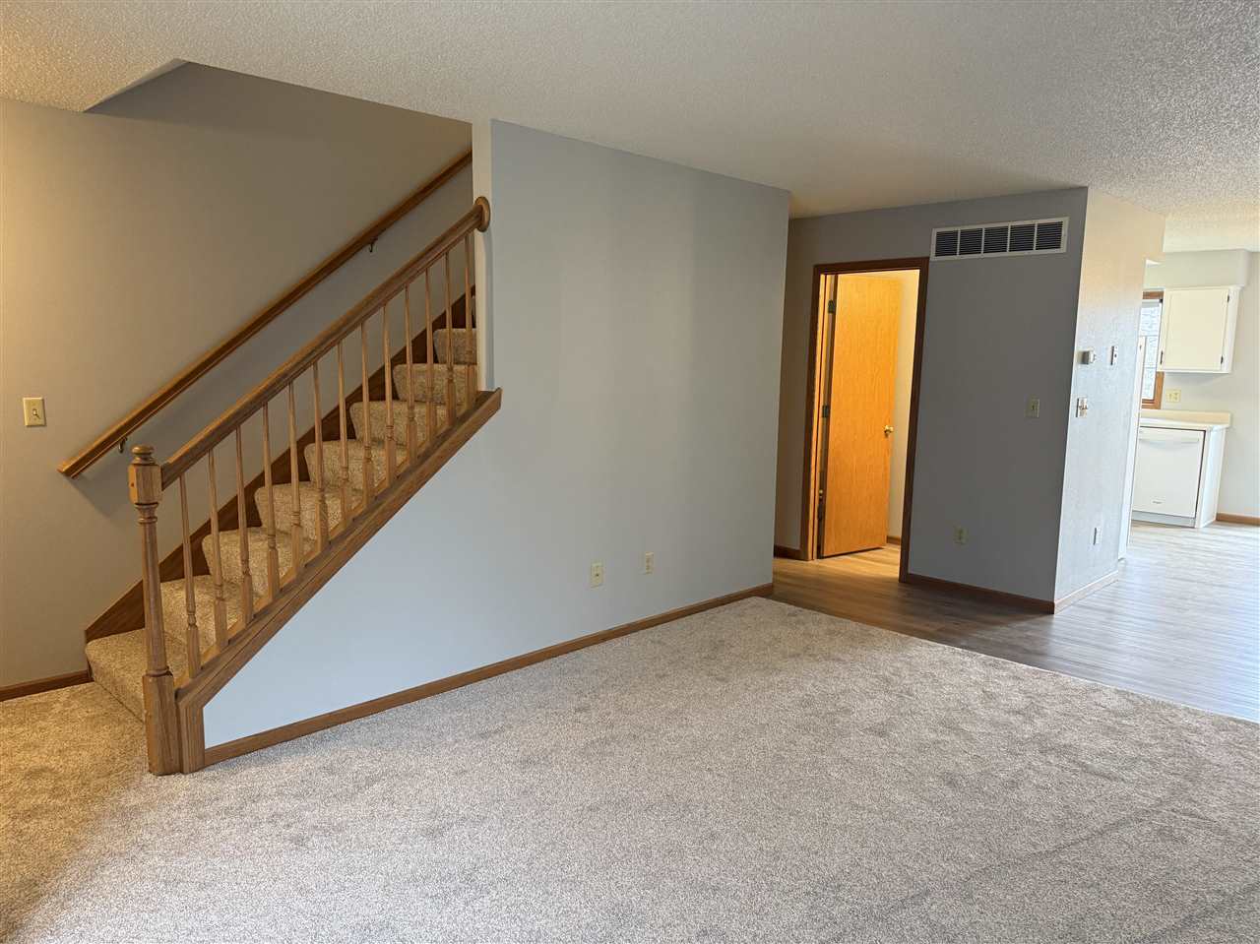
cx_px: 630
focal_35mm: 24
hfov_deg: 71.6
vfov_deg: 56.8
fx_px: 873
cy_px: 472
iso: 250
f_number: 1.78
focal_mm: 6.76
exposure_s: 1/60
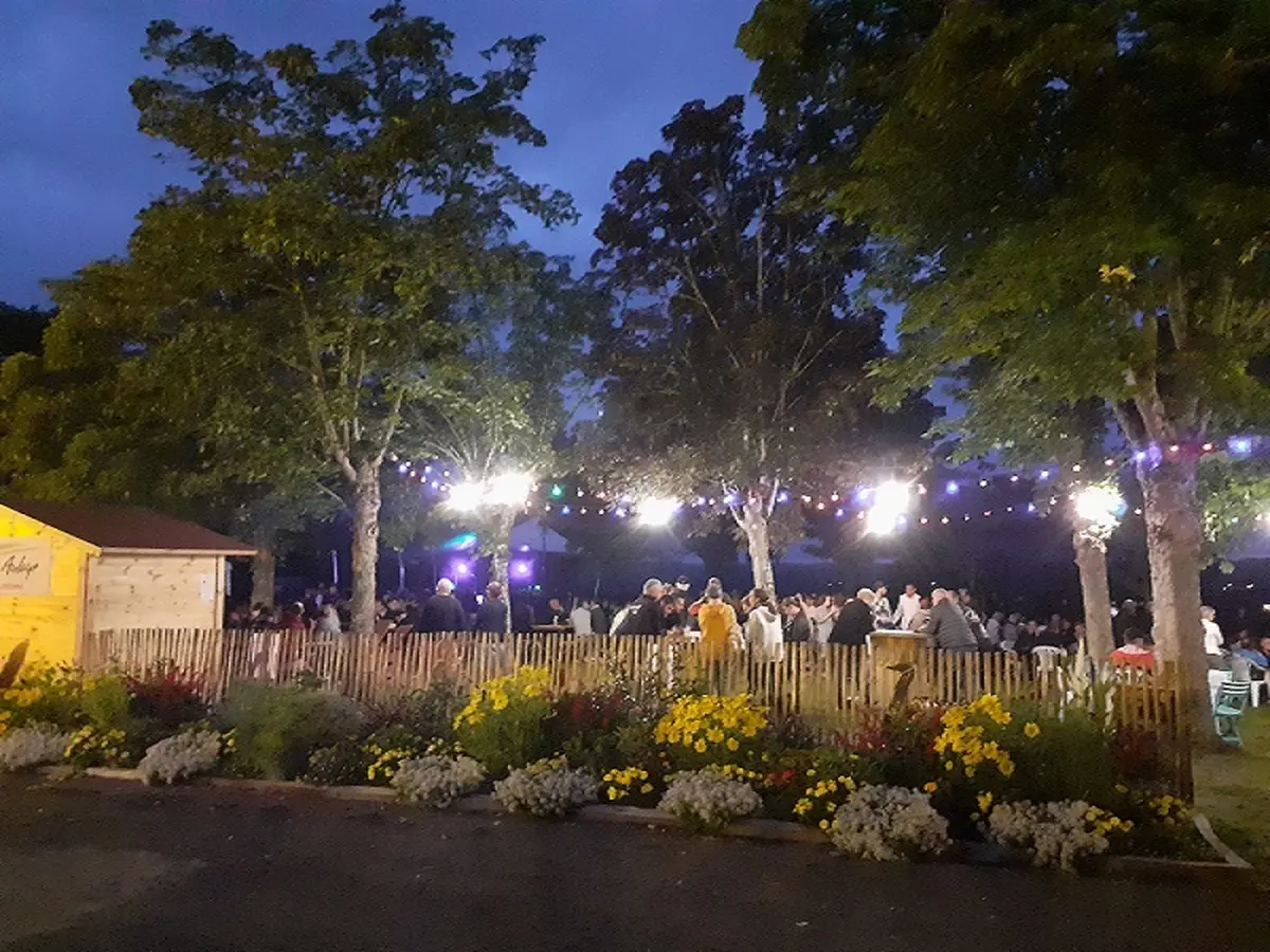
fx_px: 991
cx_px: 635
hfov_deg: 65.3
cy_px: 476
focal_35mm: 27
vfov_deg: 51.4
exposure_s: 1/10
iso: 1250
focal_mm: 3.6
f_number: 1.9
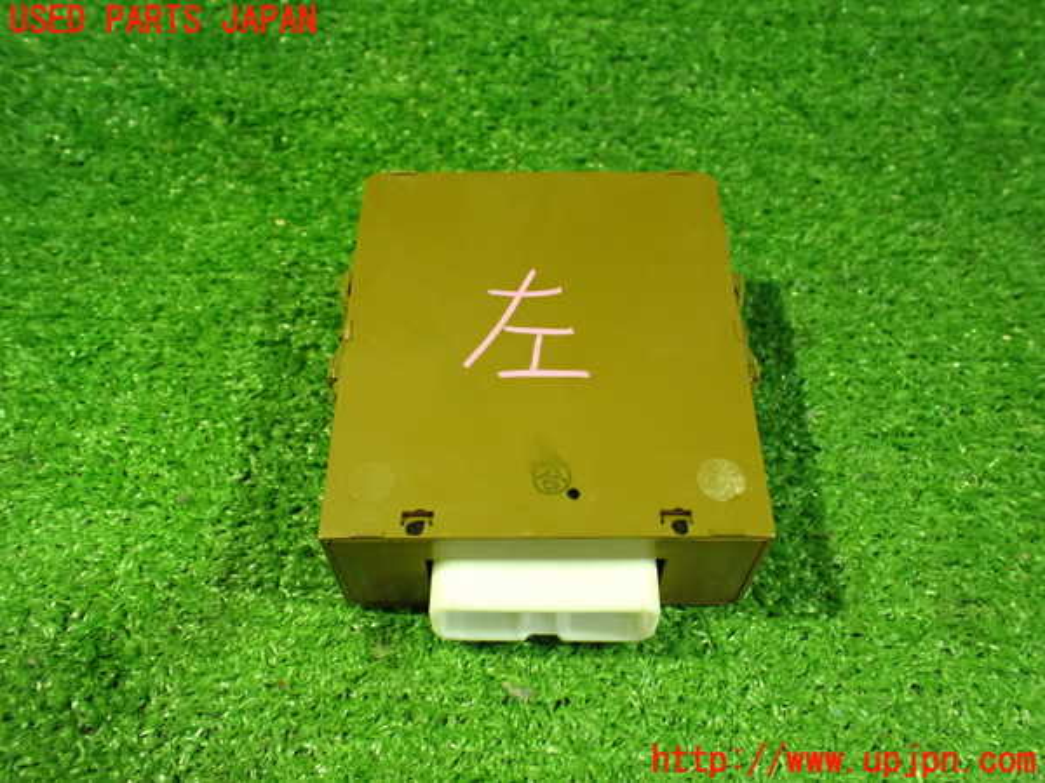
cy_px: 392
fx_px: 906
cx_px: 522
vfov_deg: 46.8
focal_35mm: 30
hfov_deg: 60.0
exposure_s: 1/30
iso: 1250
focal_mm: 5.4
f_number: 2.3
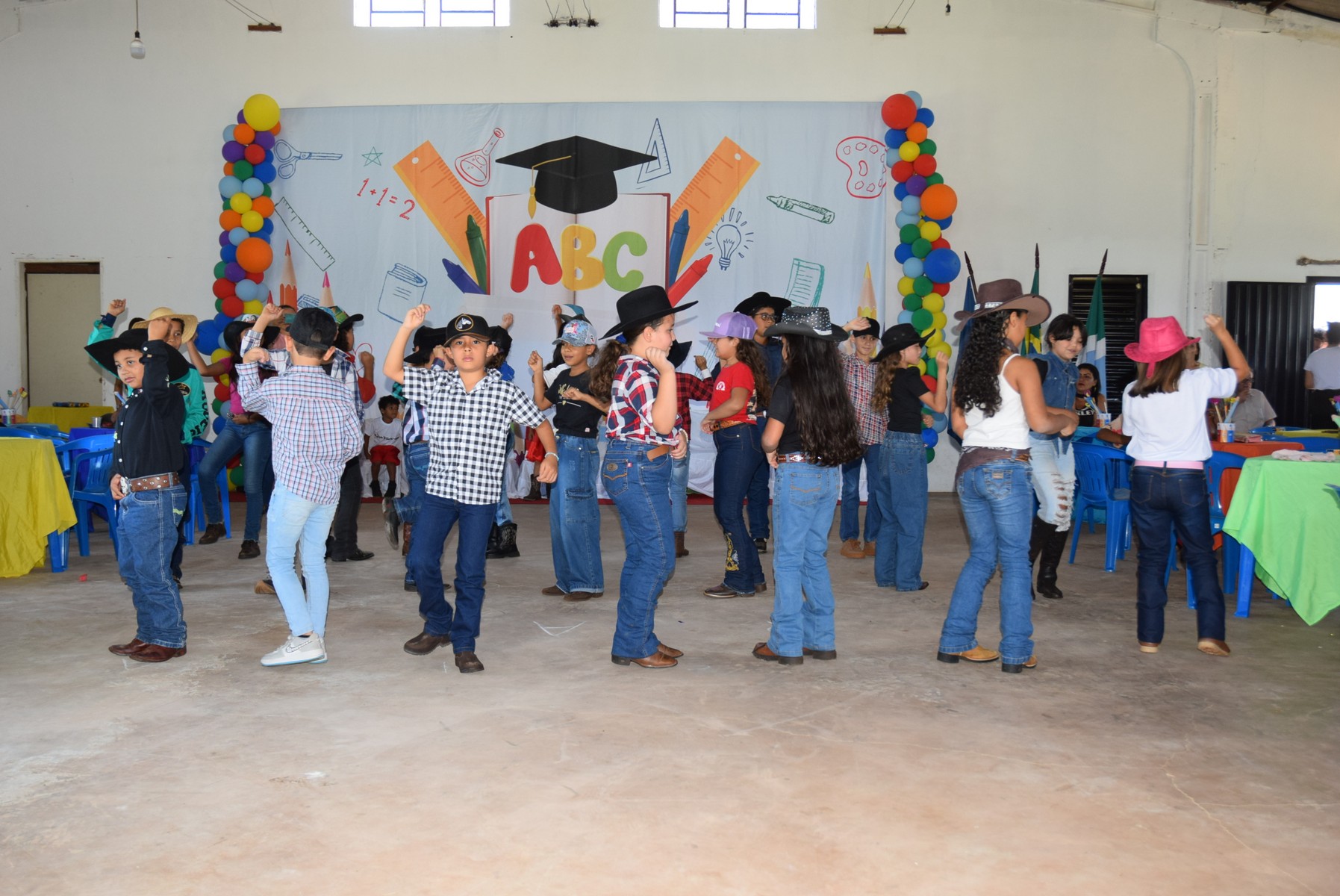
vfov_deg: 36.9
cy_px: 448
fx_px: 1341
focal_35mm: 36
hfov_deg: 53.1
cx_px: 670
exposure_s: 1/80
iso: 800
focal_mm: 24
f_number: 4.5
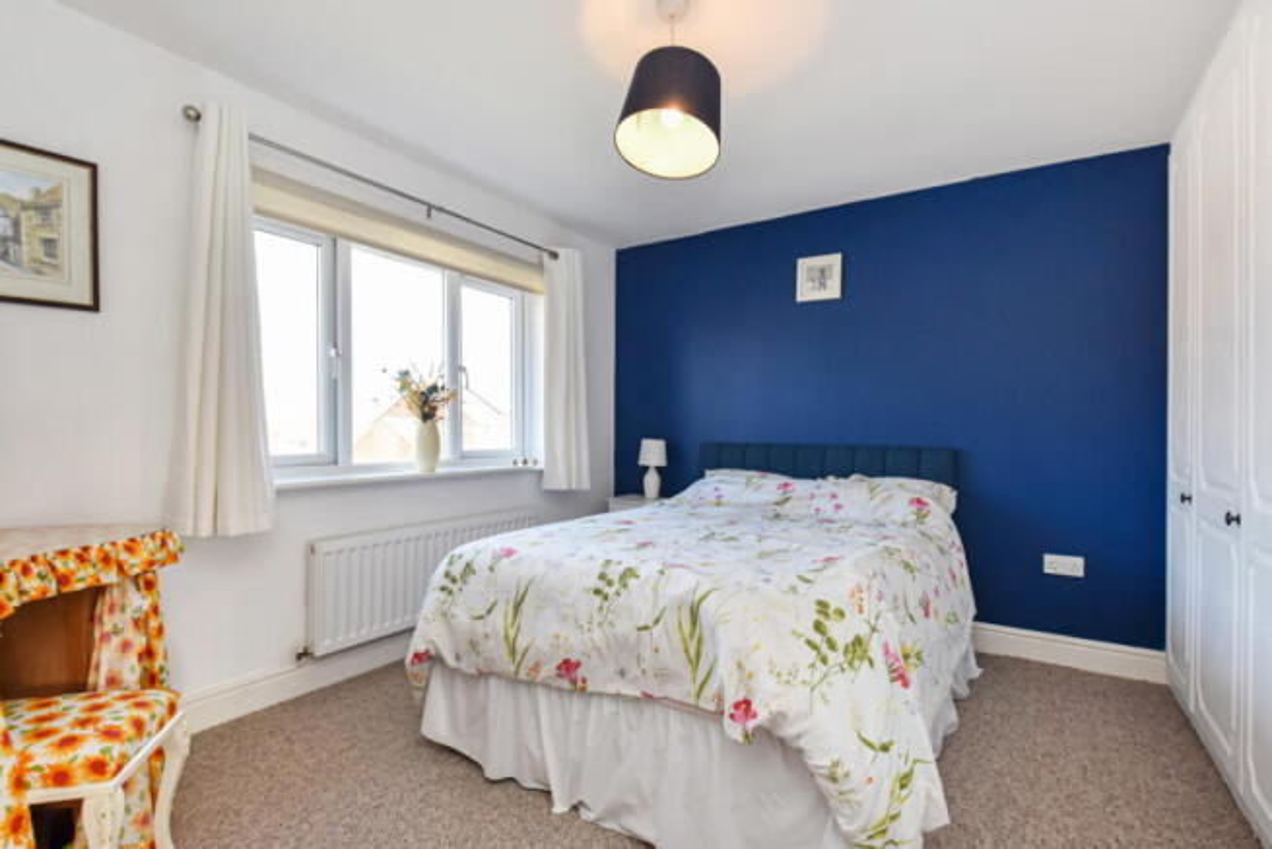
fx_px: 530
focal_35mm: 15
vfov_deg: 77.4
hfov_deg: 100.4
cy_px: 424
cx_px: 636
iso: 800
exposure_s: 1/200
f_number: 5
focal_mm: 10
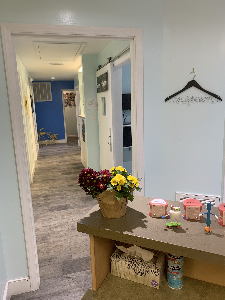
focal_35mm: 26
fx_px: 225
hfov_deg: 53.1
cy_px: 150
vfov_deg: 67.3
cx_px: 112
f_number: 1.8
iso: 80
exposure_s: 1/60
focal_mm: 4.25
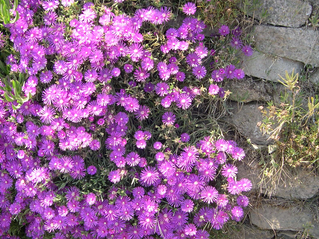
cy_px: 125
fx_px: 507
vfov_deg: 26.5
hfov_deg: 34.7
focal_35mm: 55
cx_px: 113
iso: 100
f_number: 2.8
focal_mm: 8
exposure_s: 1/310
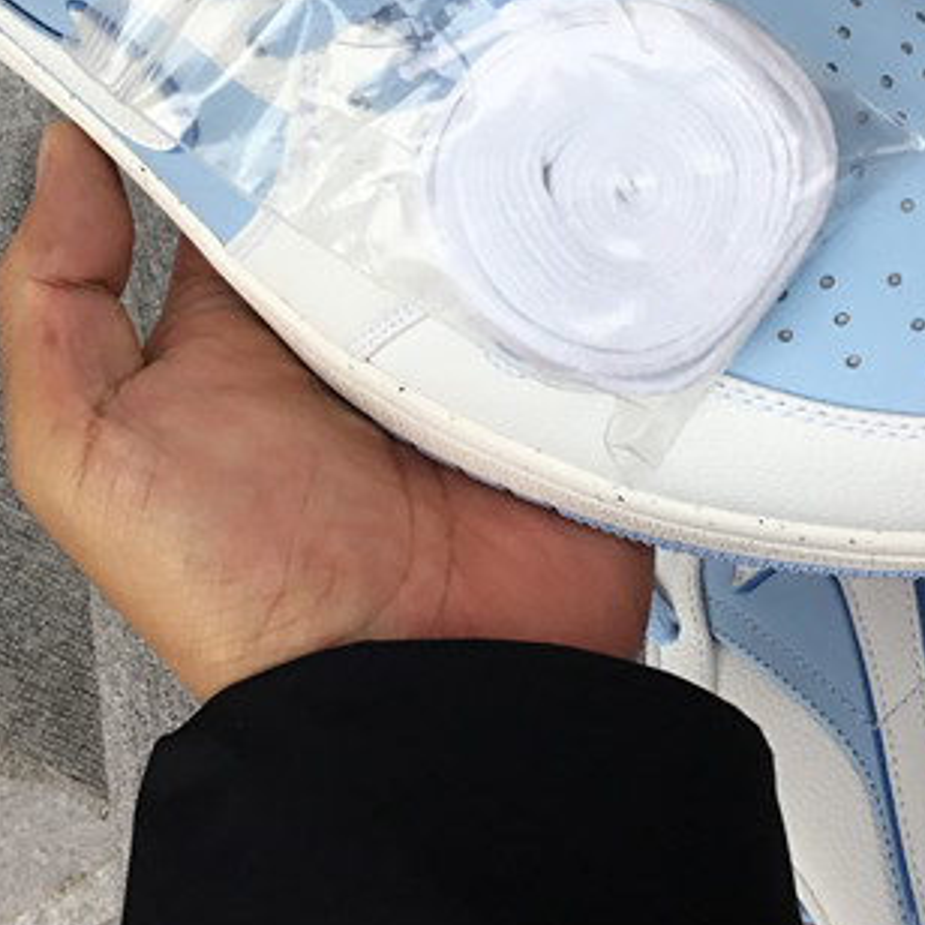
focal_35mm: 80
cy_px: -35
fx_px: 2419
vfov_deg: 20.8
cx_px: 475
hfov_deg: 21.7
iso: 25
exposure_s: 1/171
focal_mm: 3.3
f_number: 2.4
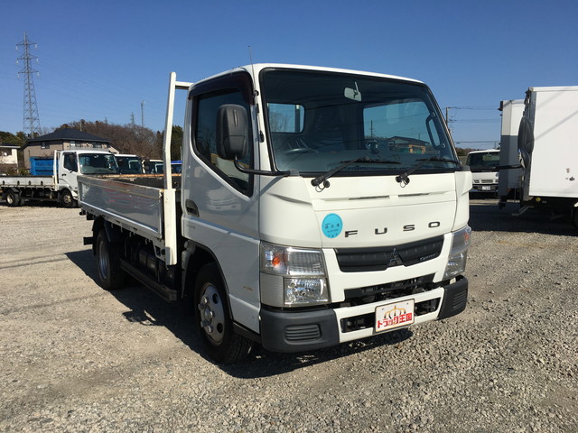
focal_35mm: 29
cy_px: 216
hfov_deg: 61.7
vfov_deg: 48.2
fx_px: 484
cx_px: 289
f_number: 2.2
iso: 25
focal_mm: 4.15
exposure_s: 1/3344
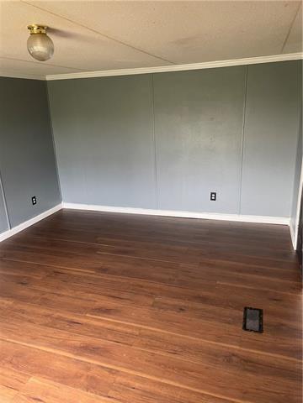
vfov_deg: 67.3
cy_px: 202
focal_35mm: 26
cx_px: 152
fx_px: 303
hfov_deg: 53.1
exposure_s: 1/60
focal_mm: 4.2
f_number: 1.6
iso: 160
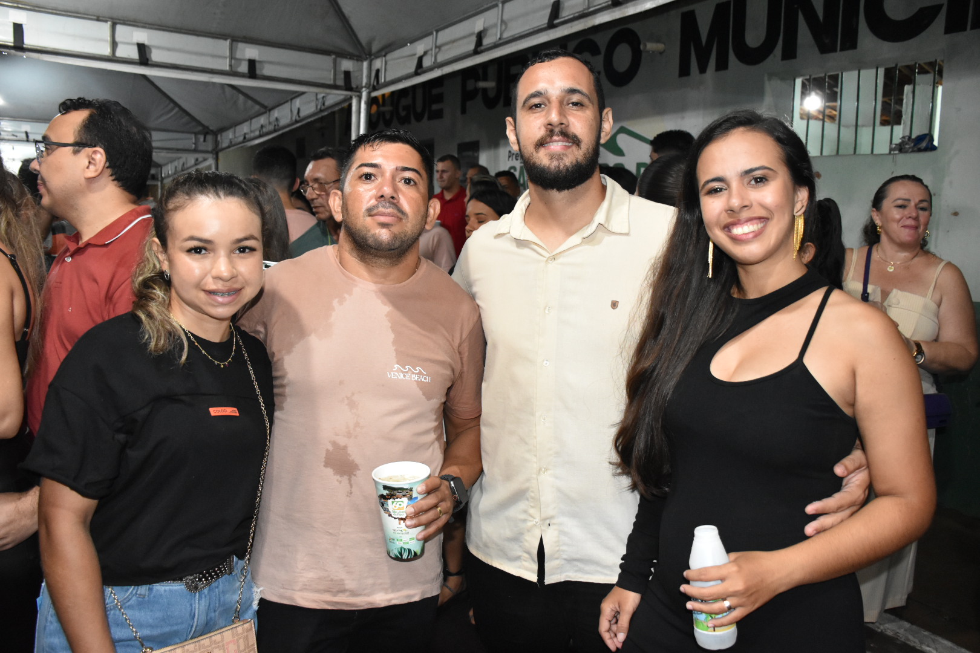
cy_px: 326
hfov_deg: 67.4
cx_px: 490
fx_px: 735
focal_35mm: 27
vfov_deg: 47.9
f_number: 3.5
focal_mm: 18
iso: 2500
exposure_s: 1/100
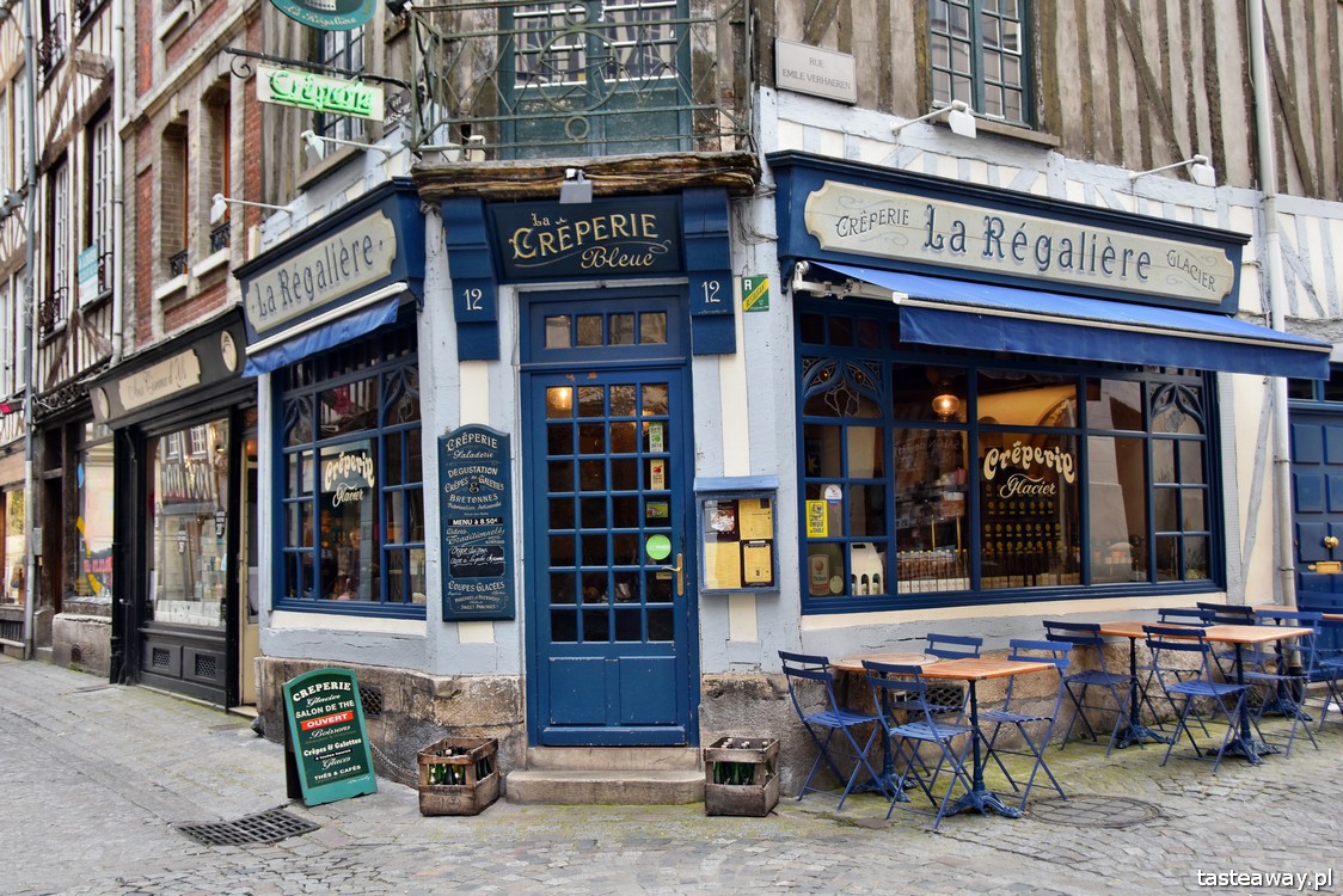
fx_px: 1343
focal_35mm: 36
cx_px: 672
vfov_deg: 36.9
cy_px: 448
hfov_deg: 53.1
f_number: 4.5
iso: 640
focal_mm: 24
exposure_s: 1/250
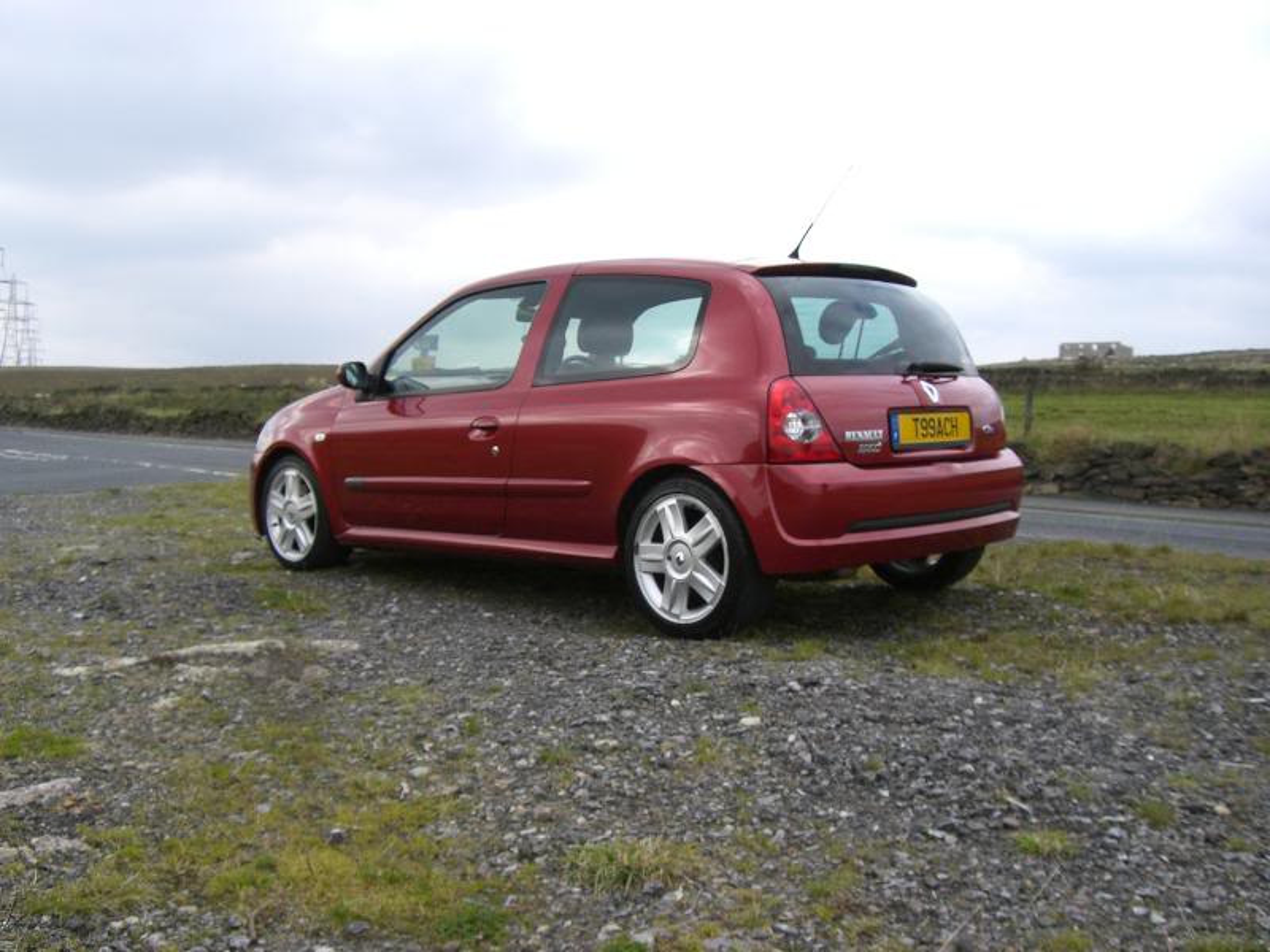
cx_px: 635
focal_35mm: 38
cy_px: 476
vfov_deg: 37.7
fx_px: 1394
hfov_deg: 49.0
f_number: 4.3
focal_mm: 6.2
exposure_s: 1/160
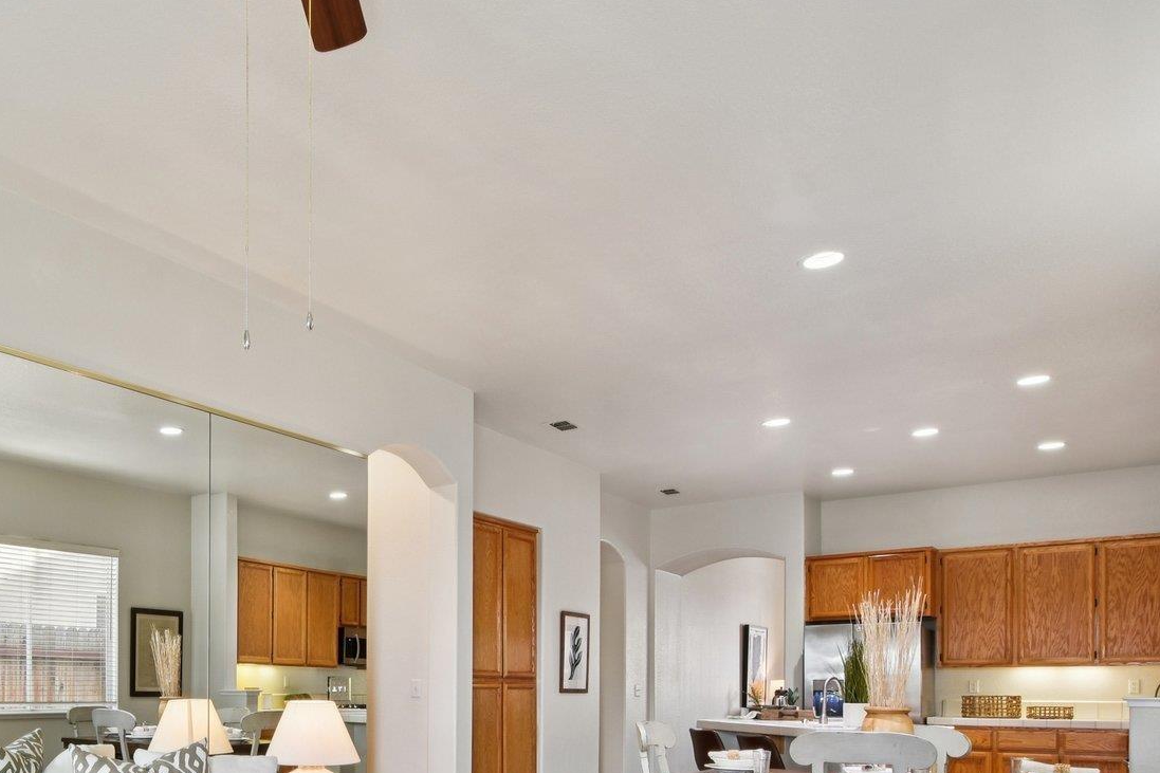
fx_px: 902
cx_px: 248
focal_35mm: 28
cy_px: 697
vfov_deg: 42.5
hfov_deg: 60.7
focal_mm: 10
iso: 100
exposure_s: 1/8
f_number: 8
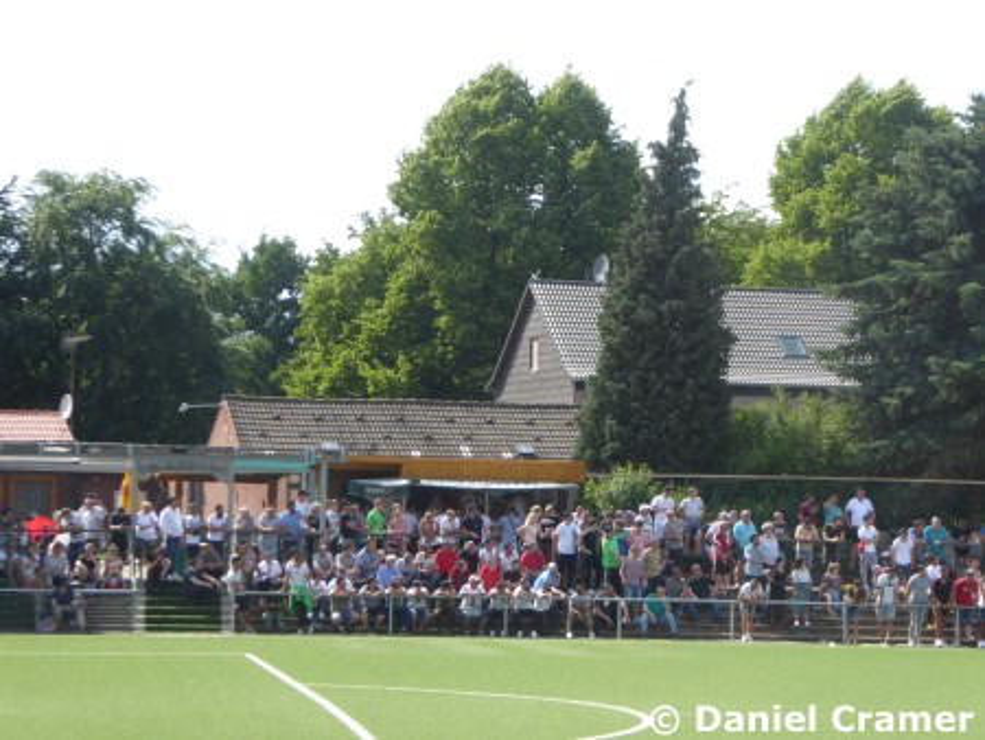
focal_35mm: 124
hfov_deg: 15.9
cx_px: 492
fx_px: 3530
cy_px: 370
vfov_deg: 12.0
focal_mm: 22.3
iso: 80
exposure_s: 1/200
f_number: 5.2
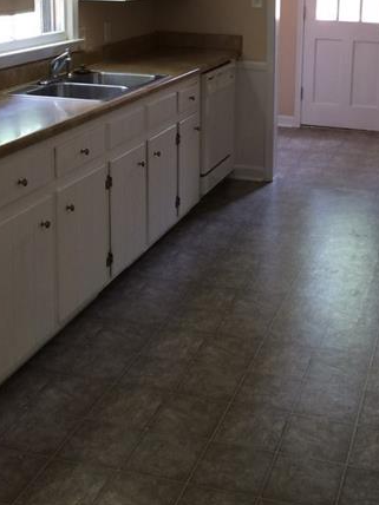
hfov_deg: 27.7
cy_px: 92
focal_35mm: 52
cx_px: 273
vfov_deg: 35.5
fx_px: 759
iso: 64
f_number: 2.2
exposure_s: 1/30
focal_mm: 4.15
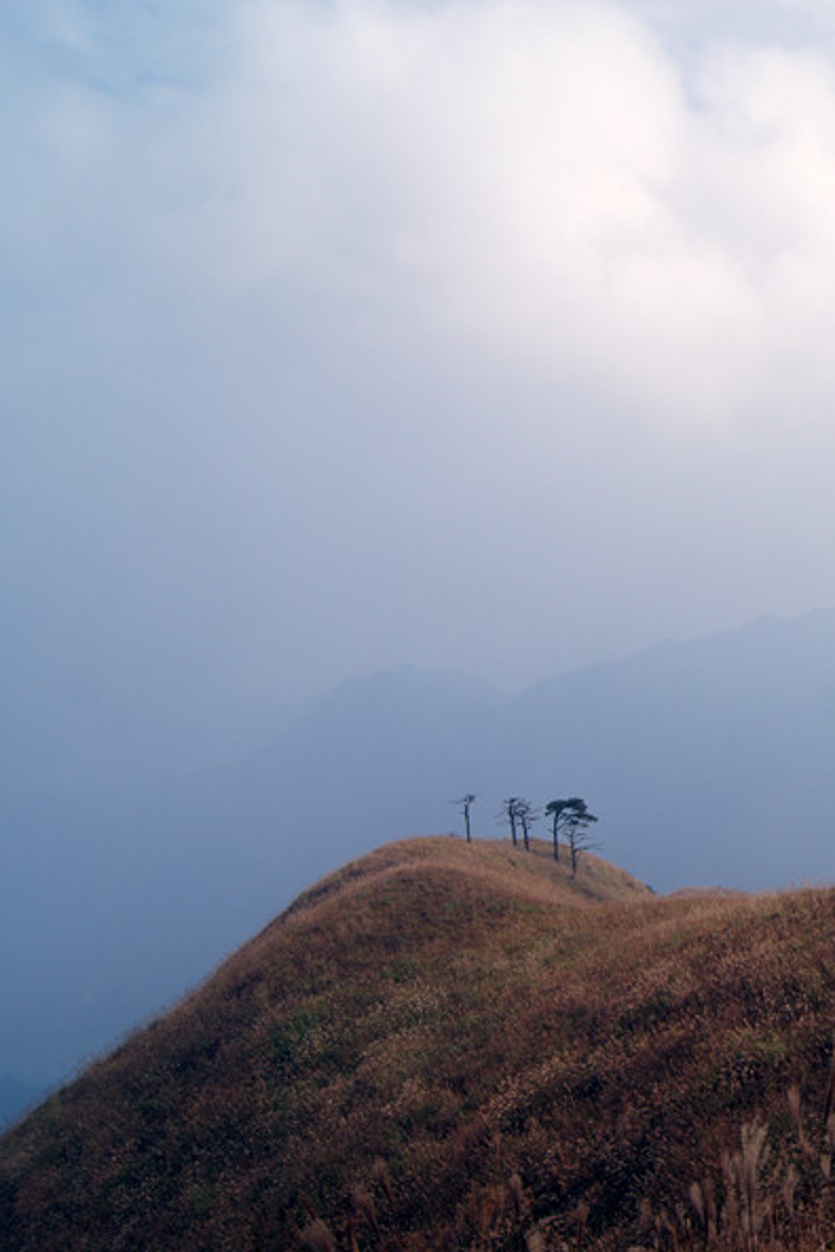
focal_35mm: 41
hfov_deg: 29.3
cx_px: 930
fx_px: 1426
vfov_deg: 47.4
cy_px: 630
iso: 100
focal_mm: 18
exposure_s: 1/500
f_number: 8
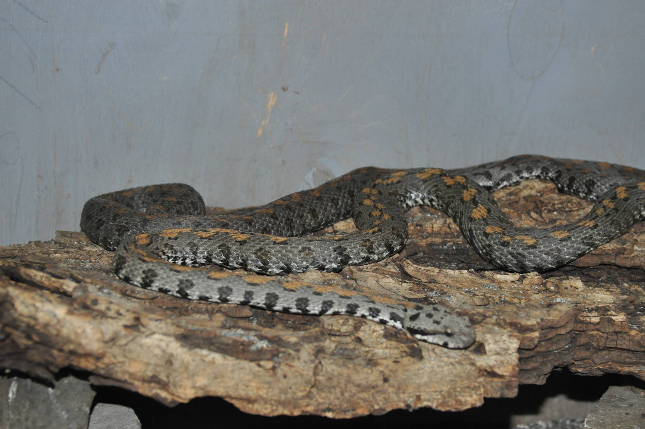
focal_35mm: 90
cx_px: 322
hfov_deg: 22.6
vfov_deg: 15.2
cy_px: 214
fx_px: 1611
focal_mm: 60
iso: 1000
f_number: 5.3
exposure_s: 1/60
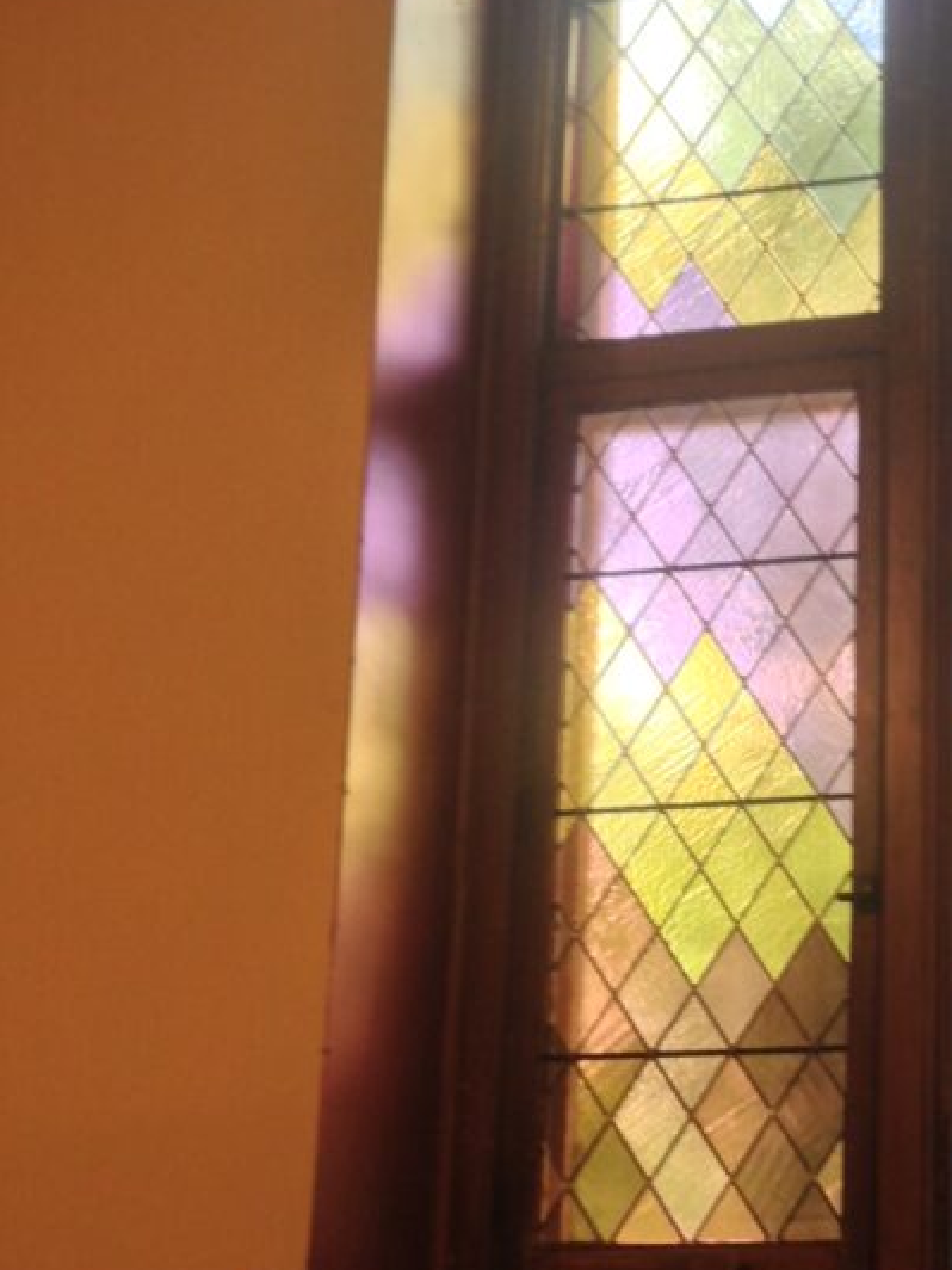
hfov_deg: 17.3
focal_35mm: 81
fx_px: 2970
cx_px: 1167
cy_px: 421
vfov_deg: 24.0
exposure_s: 1/20
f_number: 2.4
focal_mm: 4.12
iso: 50
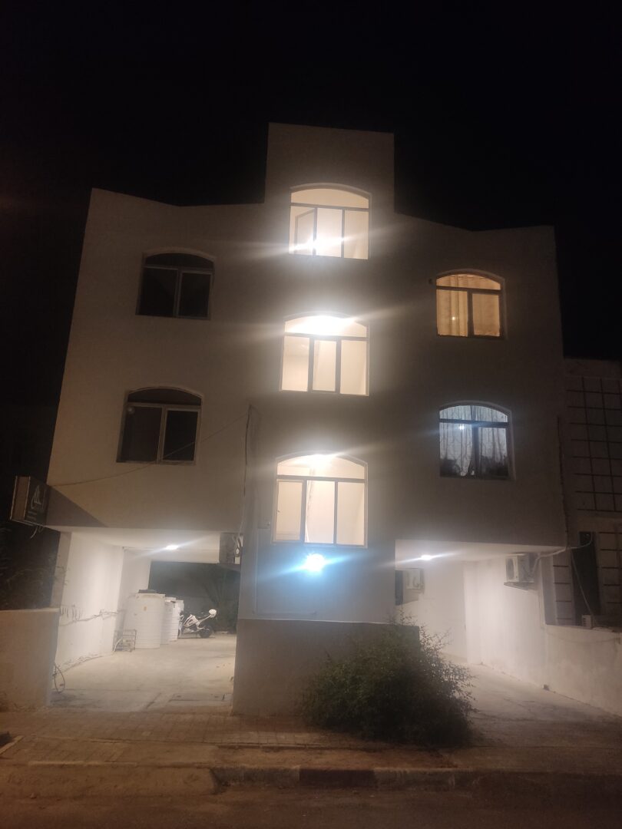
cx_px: 311
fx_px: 599
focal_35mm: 25
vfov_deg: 69.4
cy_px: 414
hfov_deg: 54.9
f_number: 1.79
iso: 563
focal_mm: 4.71
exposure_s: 1/33
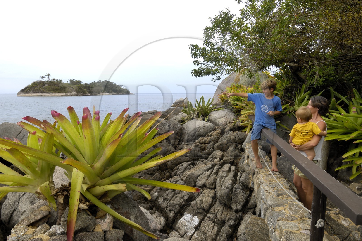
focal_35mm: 21
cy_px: 120
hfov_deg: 81.3
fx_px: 211
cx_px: 181
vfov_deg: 59.3
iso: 100
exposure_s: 1/100
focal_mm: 14
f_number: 10
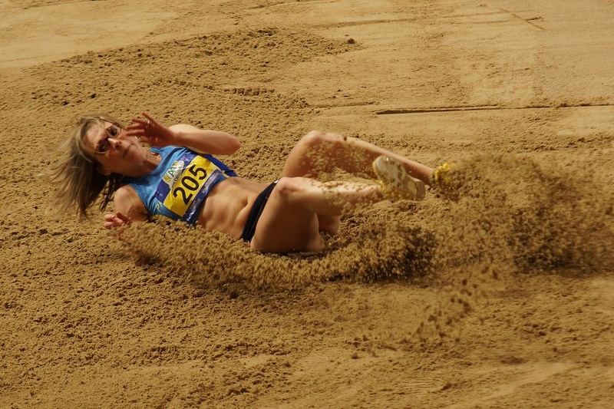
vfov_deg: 4.6
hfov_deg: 6.9
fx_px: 5115
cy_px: 204
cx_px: 307
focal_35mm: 300
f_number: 3.5
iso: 640
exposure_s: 1/320
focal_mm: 200
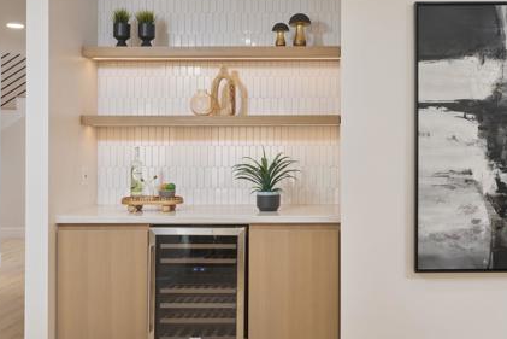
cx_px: 329
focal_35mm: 41
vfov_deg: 32.6
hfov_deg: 46.8
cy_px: 143
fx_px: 578
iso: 400
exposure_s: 1/60
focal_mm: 27
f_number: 8
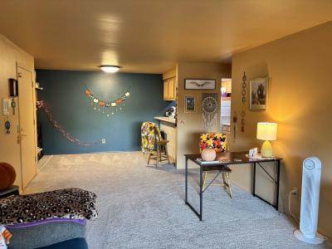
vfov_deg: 53.1
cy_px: 124
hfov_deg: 67.3
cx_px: 166
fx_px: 249
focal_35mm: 26
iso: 250
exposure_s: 1/60
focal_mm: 5.96
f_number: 1.6
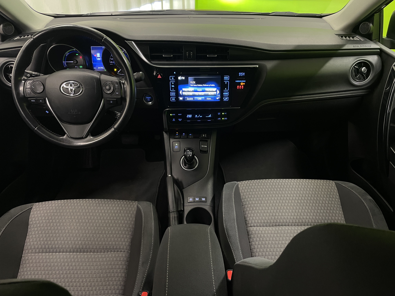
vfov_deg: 53.1
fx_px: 297
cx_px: 198
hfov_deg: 67.3
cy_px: 148
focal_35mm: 26
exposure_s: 1/50
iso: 200
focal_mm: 4.2
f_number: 1.6
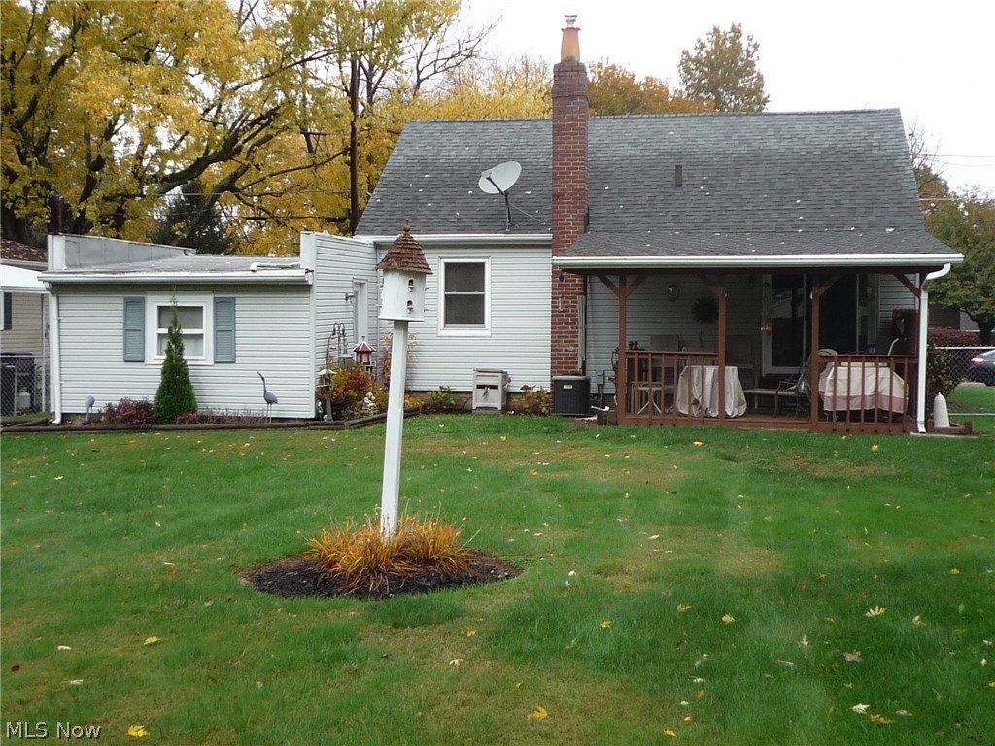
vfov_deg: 32.2
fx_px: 1293
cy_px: 373
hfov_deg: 42.1
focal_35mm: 45
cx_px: 498
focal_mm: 4.4
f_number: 2.8
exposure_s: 1/400
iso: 100
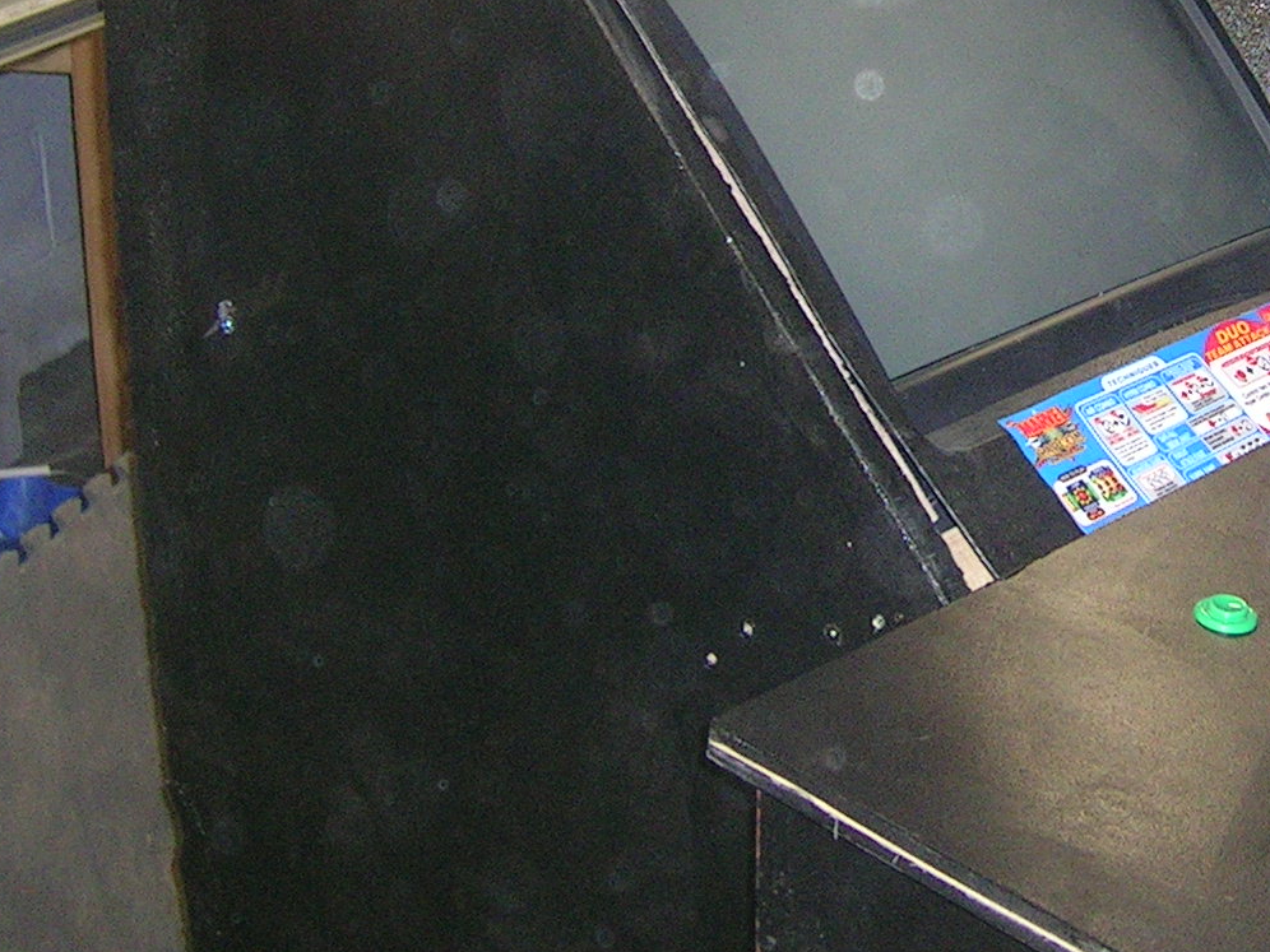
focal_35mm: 72
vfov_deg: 20.2
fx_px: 2642
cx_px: 1103
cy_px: 159
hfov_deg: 26.3
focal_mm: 5.4
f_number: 2.8
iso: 162
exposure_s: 1/60.1
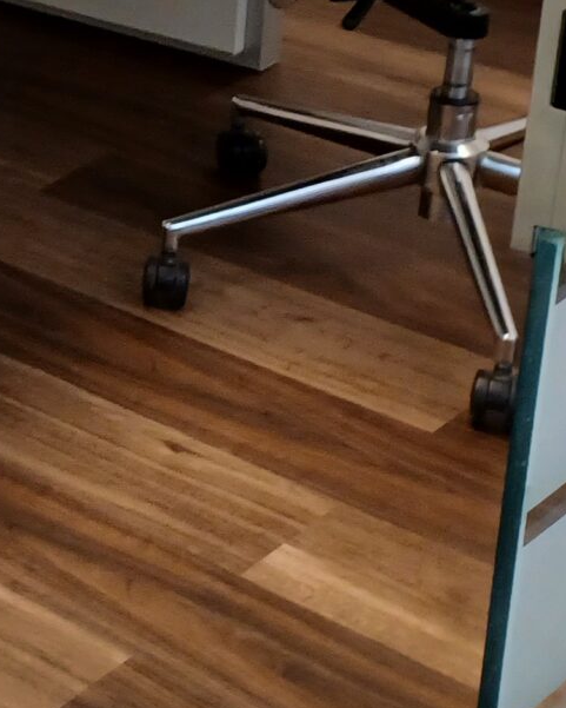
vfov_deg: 18.0
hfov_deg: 11.7
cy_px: 18
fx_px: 2177
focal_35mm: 104
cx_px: -863
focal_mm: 4.6
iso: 320
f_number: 1.8
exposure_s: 1/49
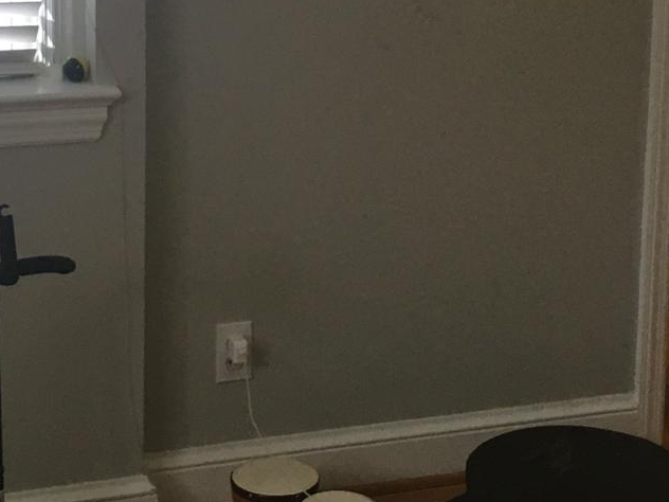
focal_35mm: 94
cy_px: 24
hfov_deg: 20.9
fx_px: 1817
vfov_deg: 15.5
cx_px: 377
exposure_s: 1/30
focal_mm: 4.15
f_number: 2.2
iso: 40
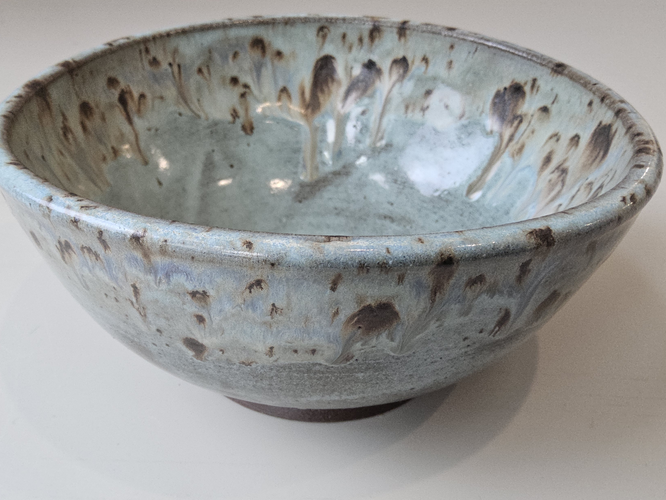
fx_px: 558
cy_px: 265
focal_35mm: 29
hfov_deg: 61.3
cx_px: 278
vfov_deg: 48.2
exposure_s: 1/120
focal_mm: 3.08
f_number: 2
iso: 250
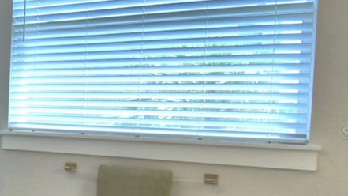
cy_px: 133
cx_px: -219
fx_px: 526
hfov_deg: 24.6
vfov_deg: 21.0
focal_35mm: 57
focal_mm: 10
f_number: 4.5
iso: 200
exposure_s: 1/125
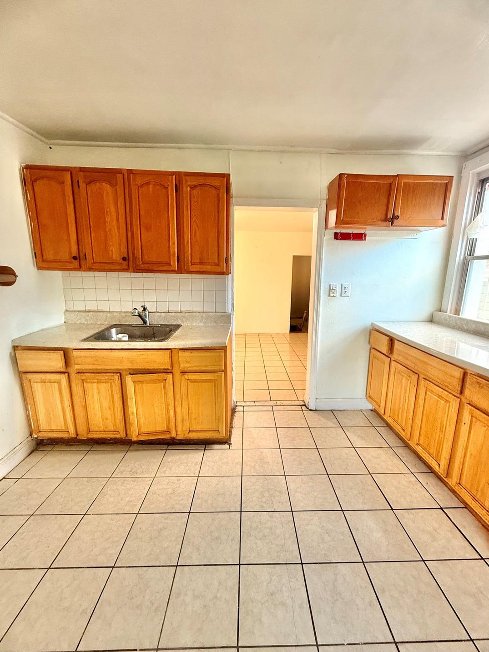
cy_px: 329
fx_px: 283
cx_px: 254
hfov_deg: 81.7
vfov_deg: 98.2
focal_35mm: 15
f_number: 2.2
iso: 200
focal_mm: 2.22
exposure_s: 1/60
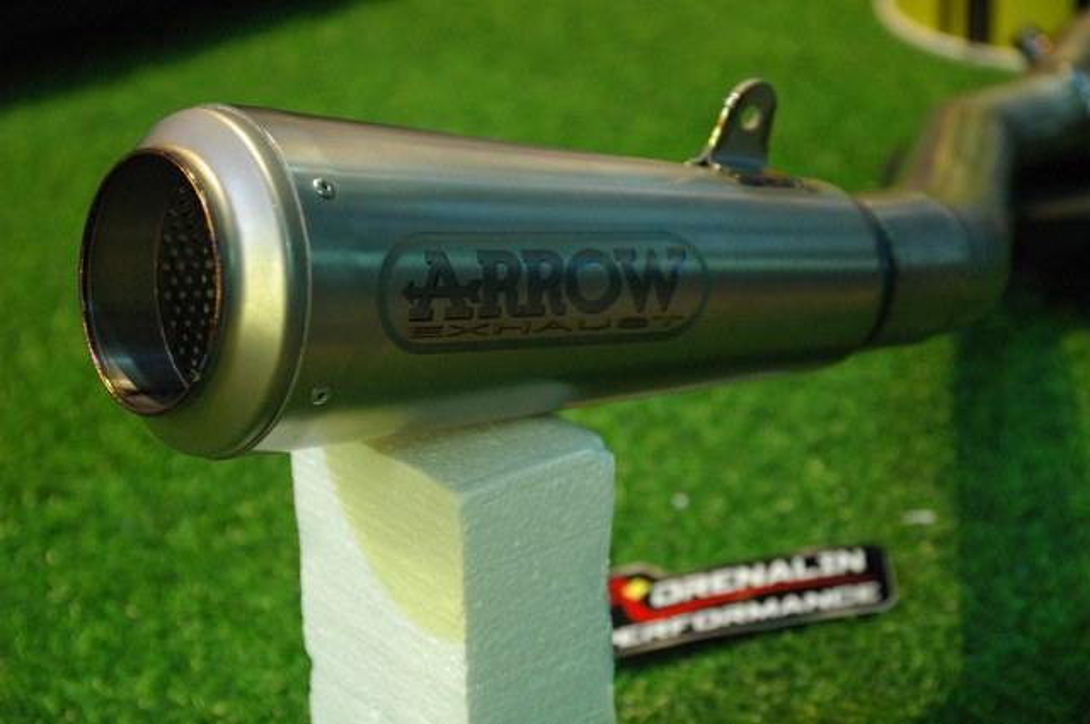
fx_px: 2359
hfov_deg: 26.0
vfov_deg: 17.4
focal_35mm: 78
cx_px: 545
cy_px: 362
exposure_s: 1/25
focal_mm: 52
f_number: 4
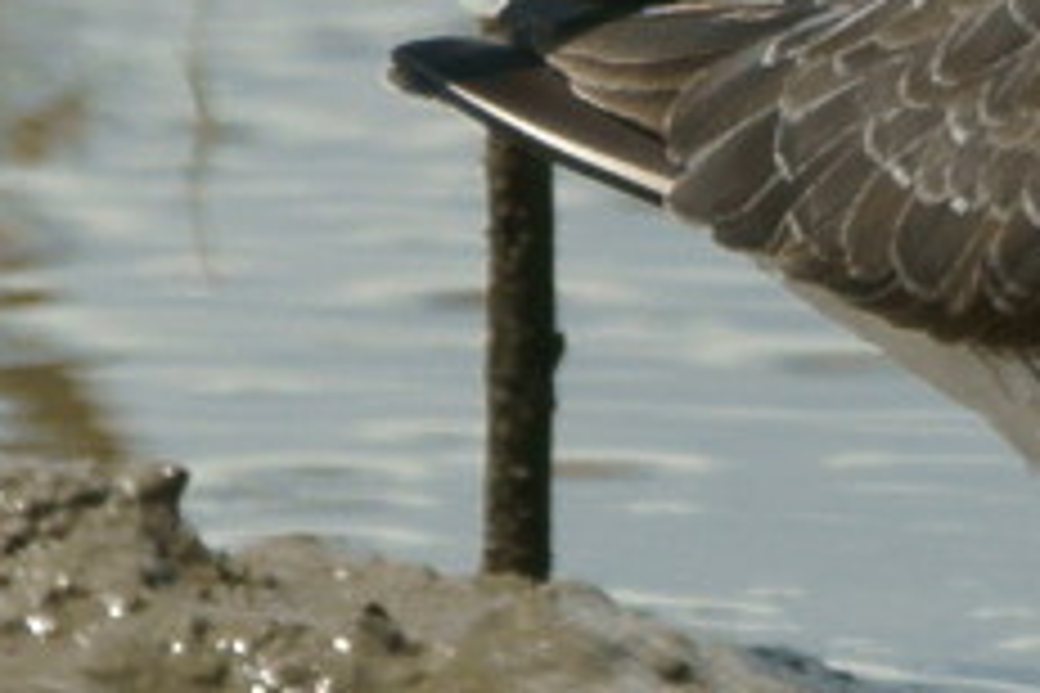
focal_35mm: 2659
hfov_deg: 0.8
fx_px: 76810
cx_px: 2010
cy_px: 358
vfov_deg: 0.5
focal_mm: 400
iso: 200
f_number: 6.3
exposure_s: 1/1250
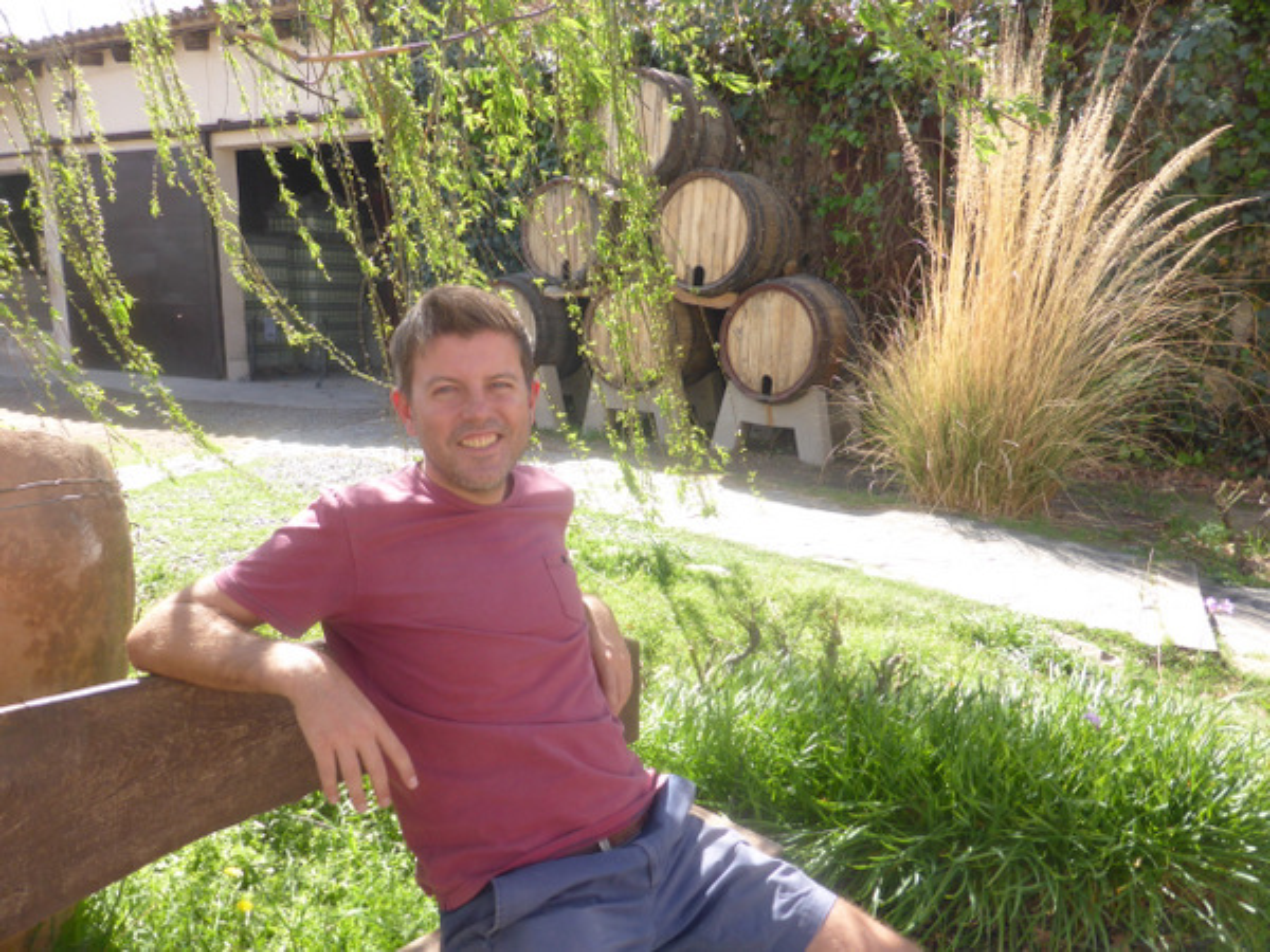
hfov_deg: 69.4
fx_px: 917
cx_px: 635
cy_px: 476
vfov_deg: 54.9
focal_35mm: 25
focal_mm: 4.3
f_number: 3.3
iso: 100
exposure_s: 1/250
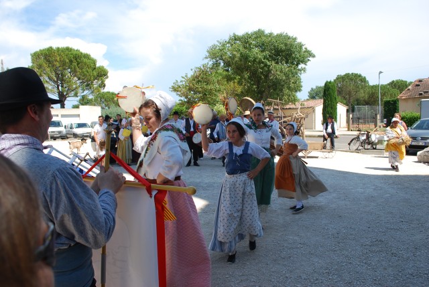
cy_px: 144
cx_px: 214
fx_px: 322
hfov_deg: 67.3
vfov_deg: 48.1
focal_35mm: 27
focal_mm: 18
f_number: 7.1
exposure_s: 1/200
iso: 100
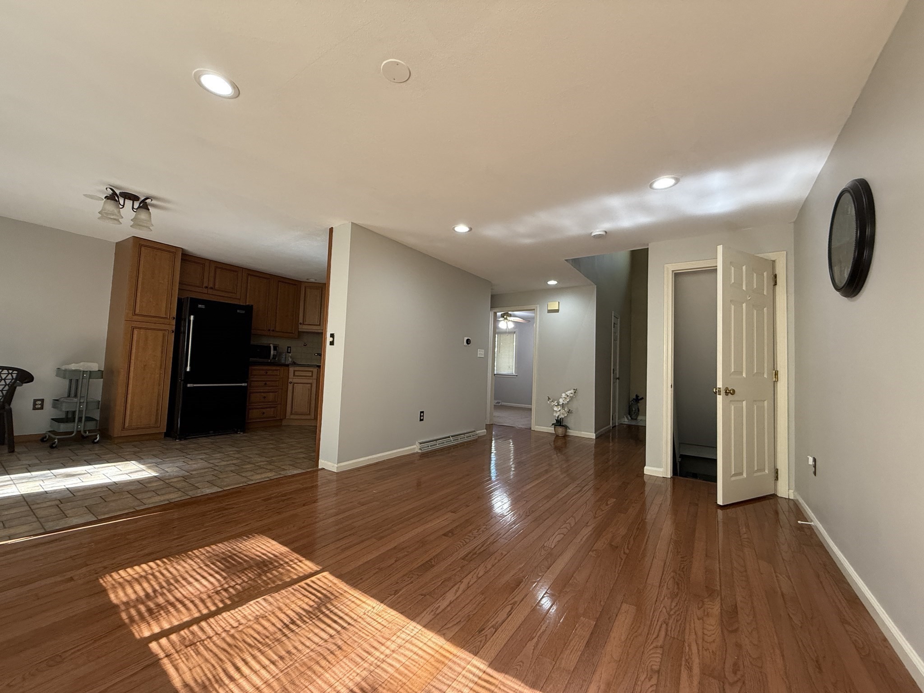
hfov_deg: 102.1
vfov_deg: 85.7
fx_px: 374
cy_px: 346
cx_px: 462
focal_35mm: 14
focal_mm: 2.22
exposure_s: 1/60
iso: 200
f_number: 2.2
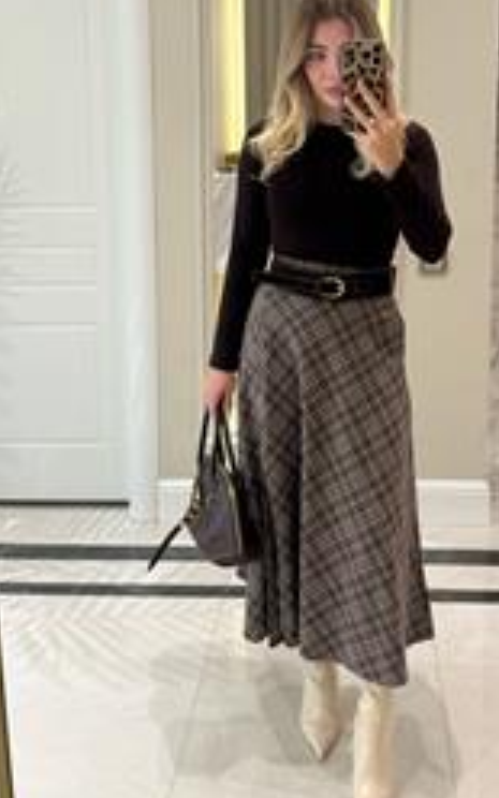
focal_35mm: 41
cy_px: 245
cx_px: 322
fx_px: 892
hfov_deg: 31.1
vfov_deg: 47.2
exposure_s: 1/50
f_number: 1.78
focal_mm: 6.76
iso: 160
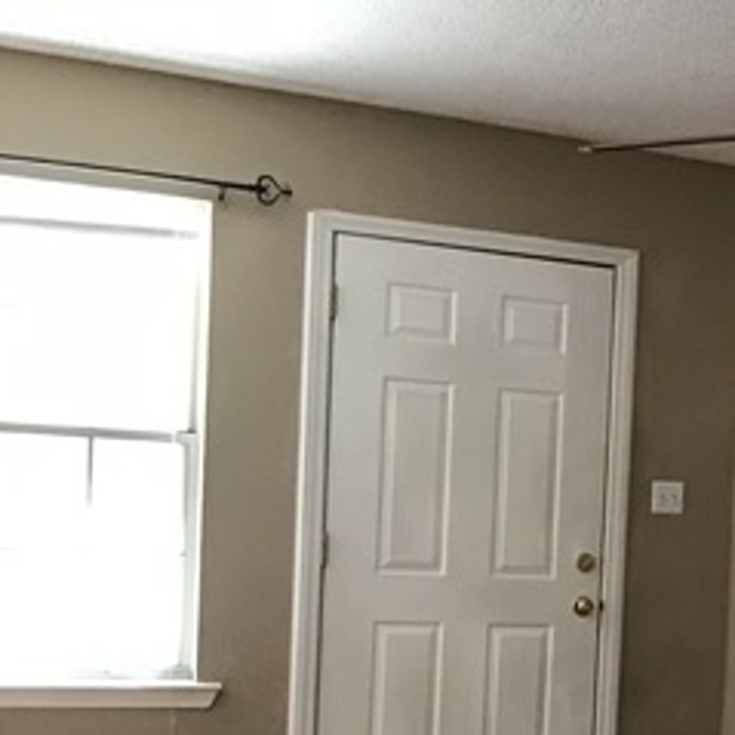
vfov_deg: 23.3
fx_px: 1754
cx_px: 953
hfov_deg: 21.4
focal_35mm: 73
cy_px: 590
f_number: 2.4
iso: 200
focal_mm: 3.3
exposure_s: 1/30
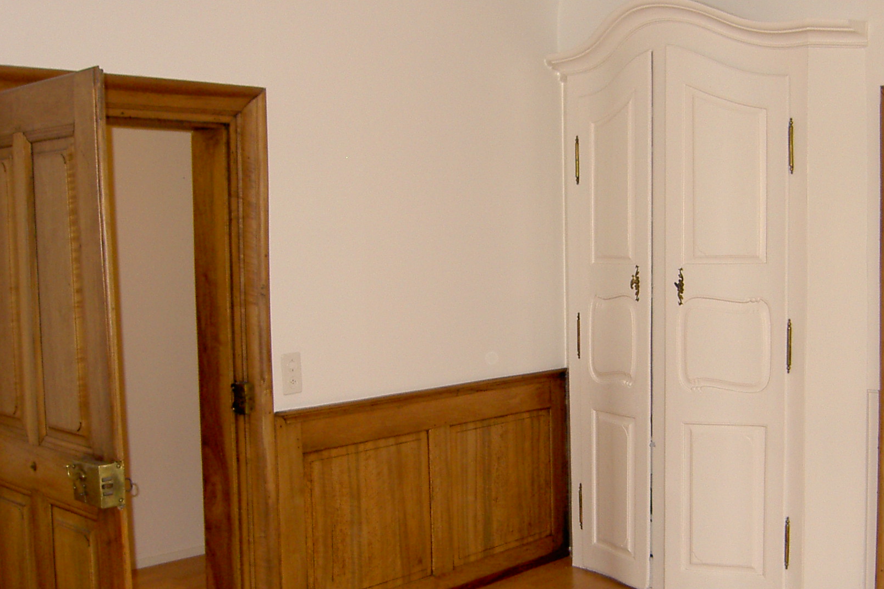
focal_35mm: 50
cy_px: 338
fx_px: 1228
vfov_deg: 27.0
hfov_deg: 39.1
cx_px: 594
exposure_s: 1/60
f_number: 2.8
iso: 100
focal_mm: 5.6
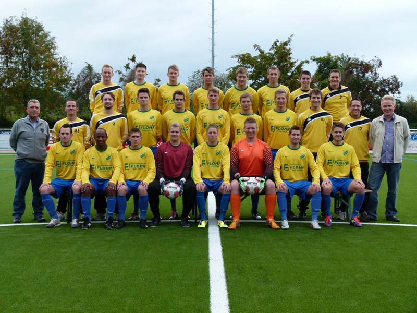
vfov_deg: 25.2
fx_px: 699
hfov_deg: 33.2
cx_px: 208
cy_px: 156
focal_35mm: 58
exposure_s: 1/400
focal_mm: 10.5
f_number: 4
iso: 100
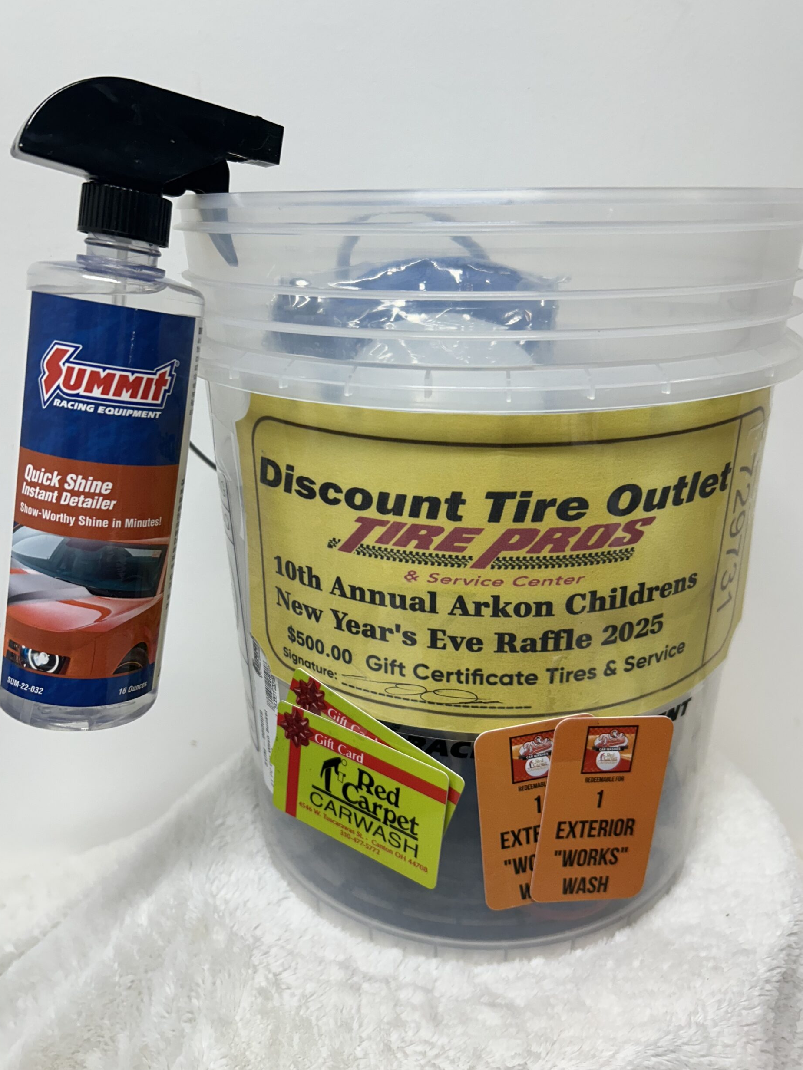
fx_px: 835
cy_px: 519
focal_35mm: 27
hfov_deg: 51.4
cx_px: 411
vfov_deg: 65.3
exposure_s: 1/120
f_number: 1.5
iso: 80
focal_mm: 5.7
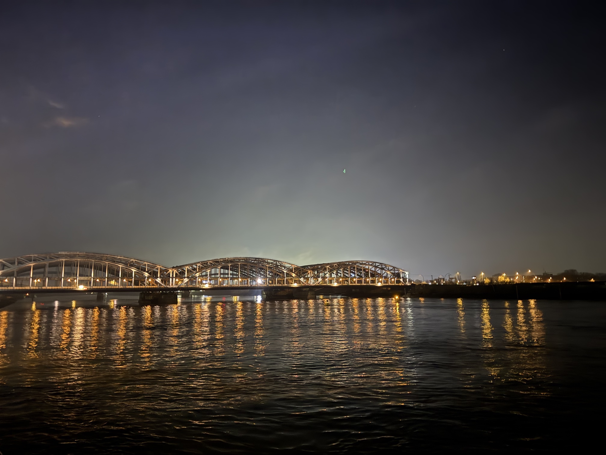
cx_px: 303
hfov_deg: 71.6
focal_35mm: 24
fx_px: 420
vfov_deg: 56.8
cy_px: 228
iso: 2000
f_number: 1.78
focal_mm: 6.76
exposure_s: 1/5
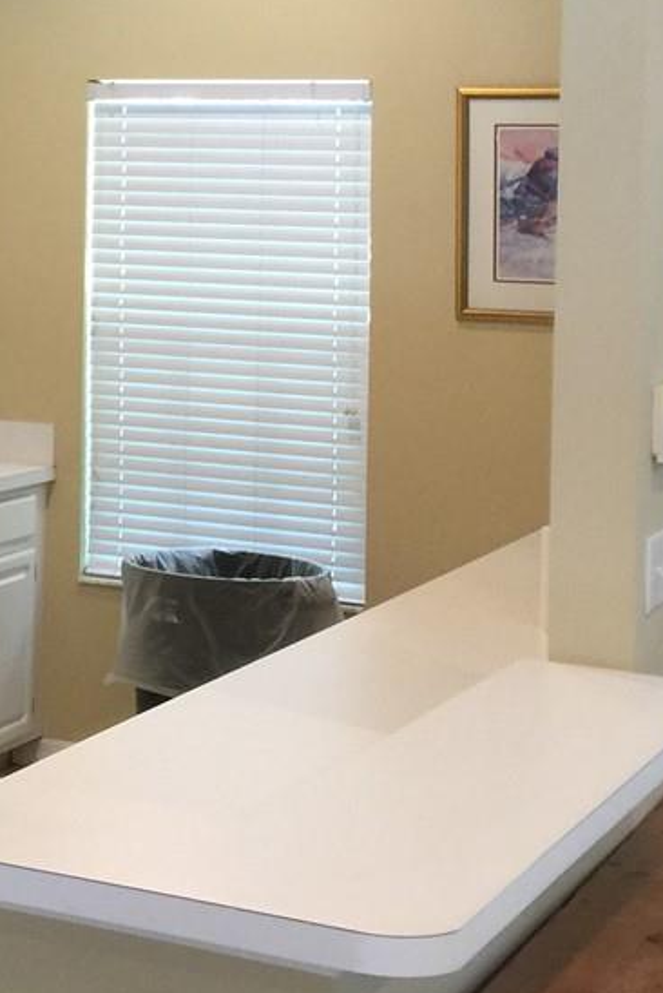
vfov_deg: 22.8
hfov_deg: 15.0
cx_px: -132
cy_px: 205
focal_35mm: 88
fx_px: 2428
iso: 64
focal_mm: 4.15
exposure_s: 1/15
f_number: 2.2
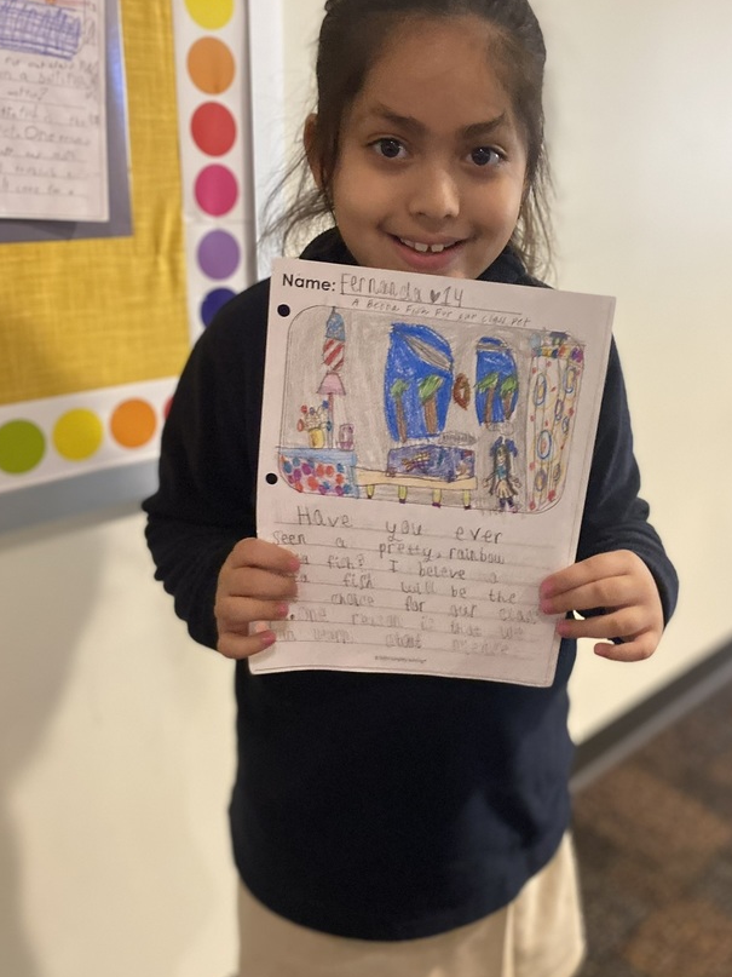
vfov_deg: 55.3
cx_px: 445
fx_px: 931
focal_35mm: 33
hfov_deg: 42.7
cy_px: 470
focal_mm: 4.25
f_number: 1.8
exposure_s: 1/30
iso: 640
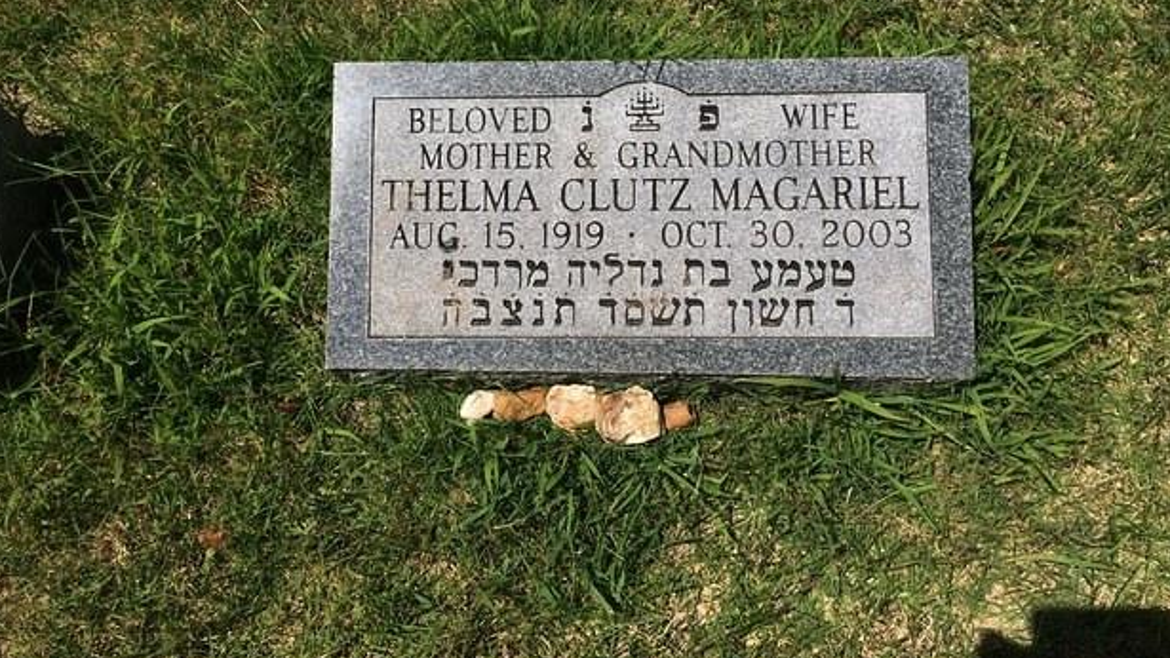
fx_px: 1055
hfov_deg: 58.0
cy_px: 230
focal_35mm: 34
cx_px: 567
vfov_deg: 34.4
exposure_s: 1/5128
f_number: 2.2
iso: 40
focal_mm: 4.12
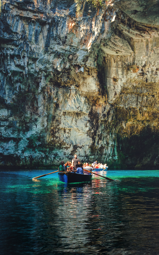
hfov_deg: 38.3
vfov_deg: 58.1
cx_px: 74
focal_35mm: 33
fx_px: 229
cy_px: 129
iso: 1600
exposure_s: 1/500
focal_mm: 32
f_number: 5.6
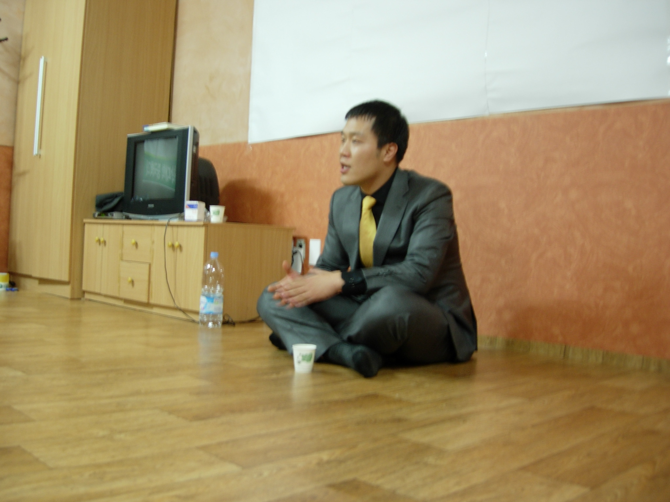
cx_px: 335
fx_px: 735
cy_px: 251
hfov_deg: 49.0
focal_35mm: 38
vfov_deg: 37.7
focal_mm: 7.8
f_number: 2.8
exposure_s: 1/4
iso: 74
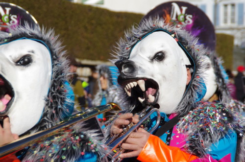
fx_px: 1202
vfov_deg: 7.7
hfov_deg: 11.6
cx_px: 122
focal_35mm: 177
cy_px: 81
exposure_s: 1/400
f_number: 8
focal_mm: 118
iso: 100
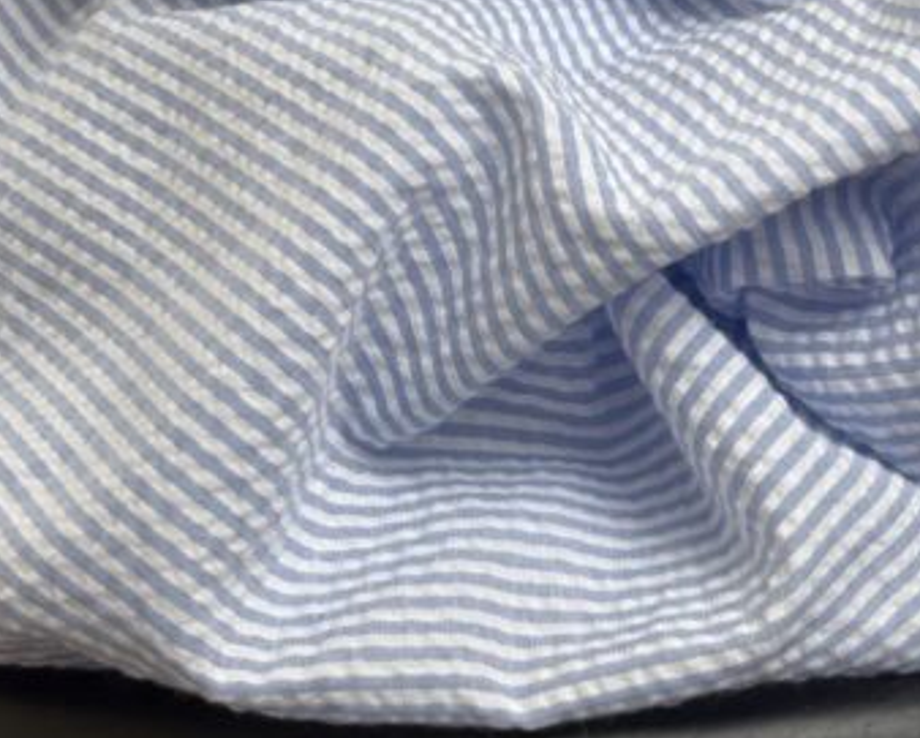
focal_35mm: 120
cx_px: 795
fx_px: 3270
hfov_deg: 15.9
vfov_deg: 12.8
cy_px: 182
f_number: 1.6
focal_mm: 5.96
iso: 25
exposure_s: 1/121
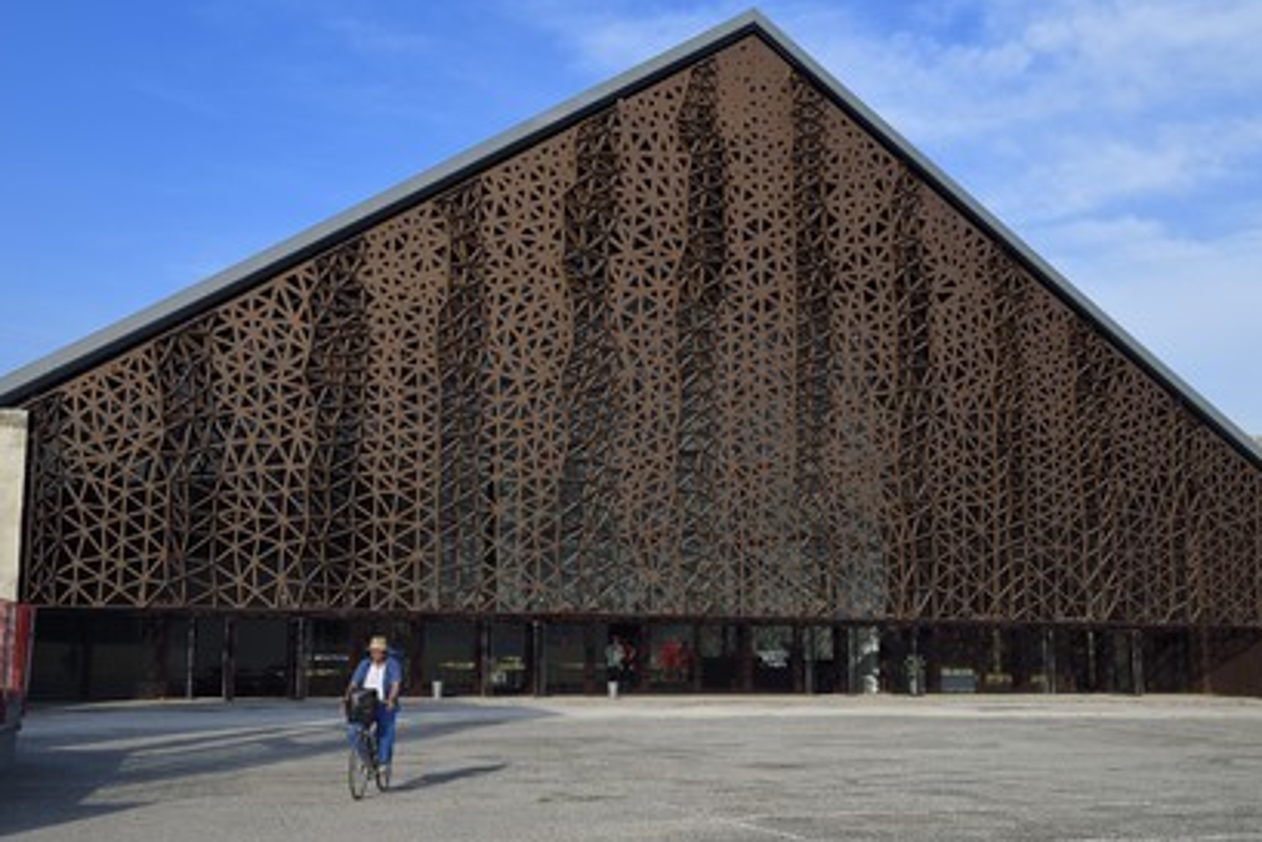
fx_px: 1368
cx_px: 639
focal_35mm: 39
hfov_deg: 49.5
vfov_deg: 34.2
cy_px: 423
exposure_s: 1/250
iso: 200
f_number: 11
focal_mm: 38
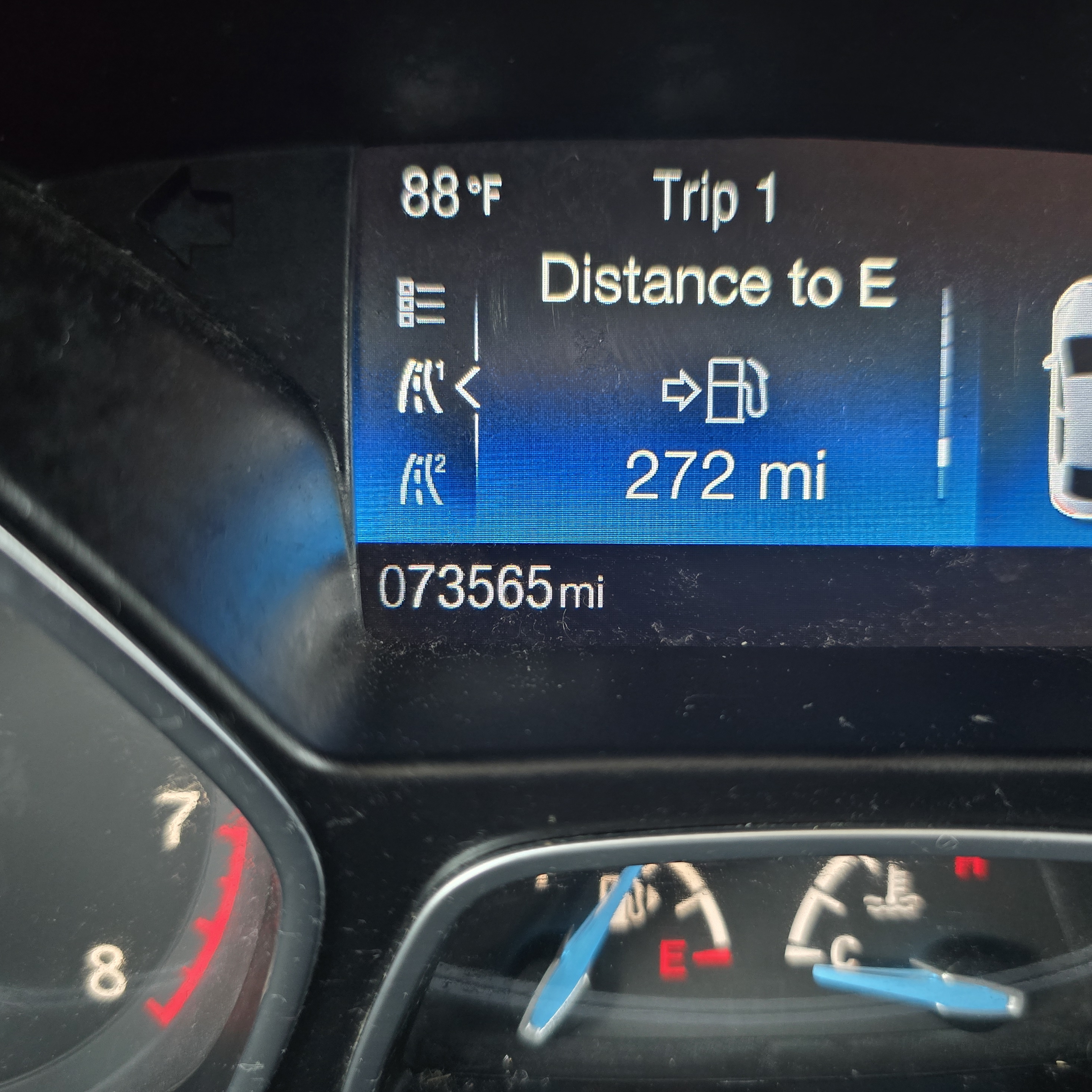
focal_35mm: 28
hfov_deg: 57.3
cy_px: 562
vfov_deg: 57.3
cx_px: 576
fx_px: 999
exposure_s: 1/60
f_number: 1.7
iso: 640
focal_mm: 6.3
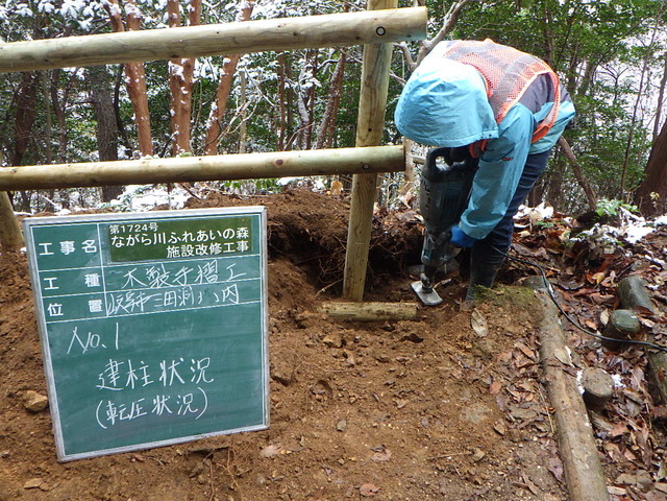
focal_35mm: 28
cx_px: 334
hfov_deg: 63.4
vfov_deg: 49.7
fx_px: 540
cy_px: 250
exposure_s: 1/60
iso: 250
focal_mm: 5
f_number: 3.5
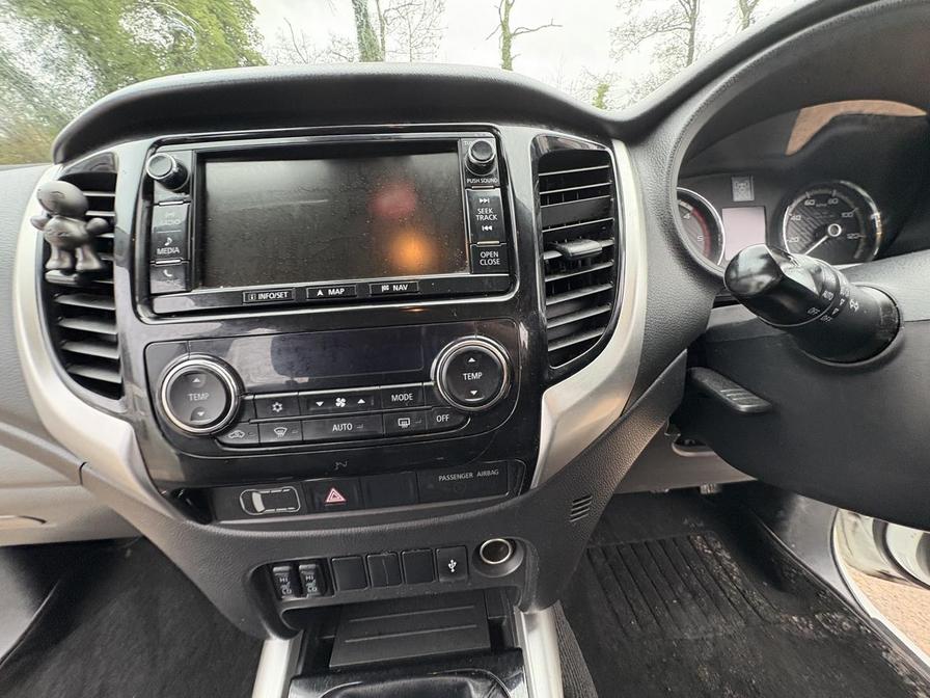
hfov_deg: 102.1
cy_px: 349
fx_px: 376
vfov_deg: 85.7
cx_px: 465
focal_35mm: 14
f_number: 2.2
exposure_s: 1/60
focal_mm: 2.22
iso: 320
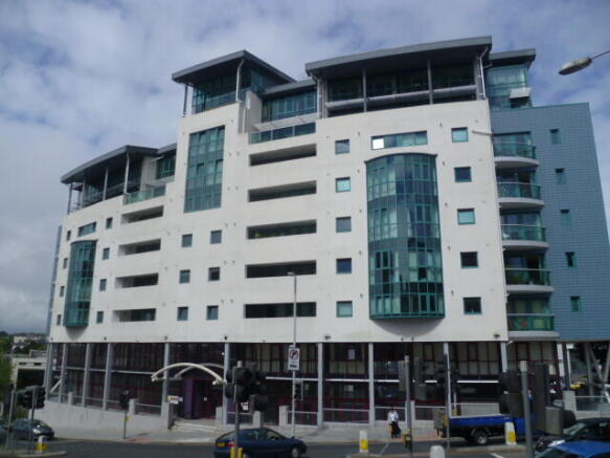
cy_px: 229
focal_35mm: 28
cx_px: 305
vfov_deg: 49.7
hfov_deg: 63.5
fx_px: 493
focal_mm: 5
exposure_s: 1/320
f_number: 9
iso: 80
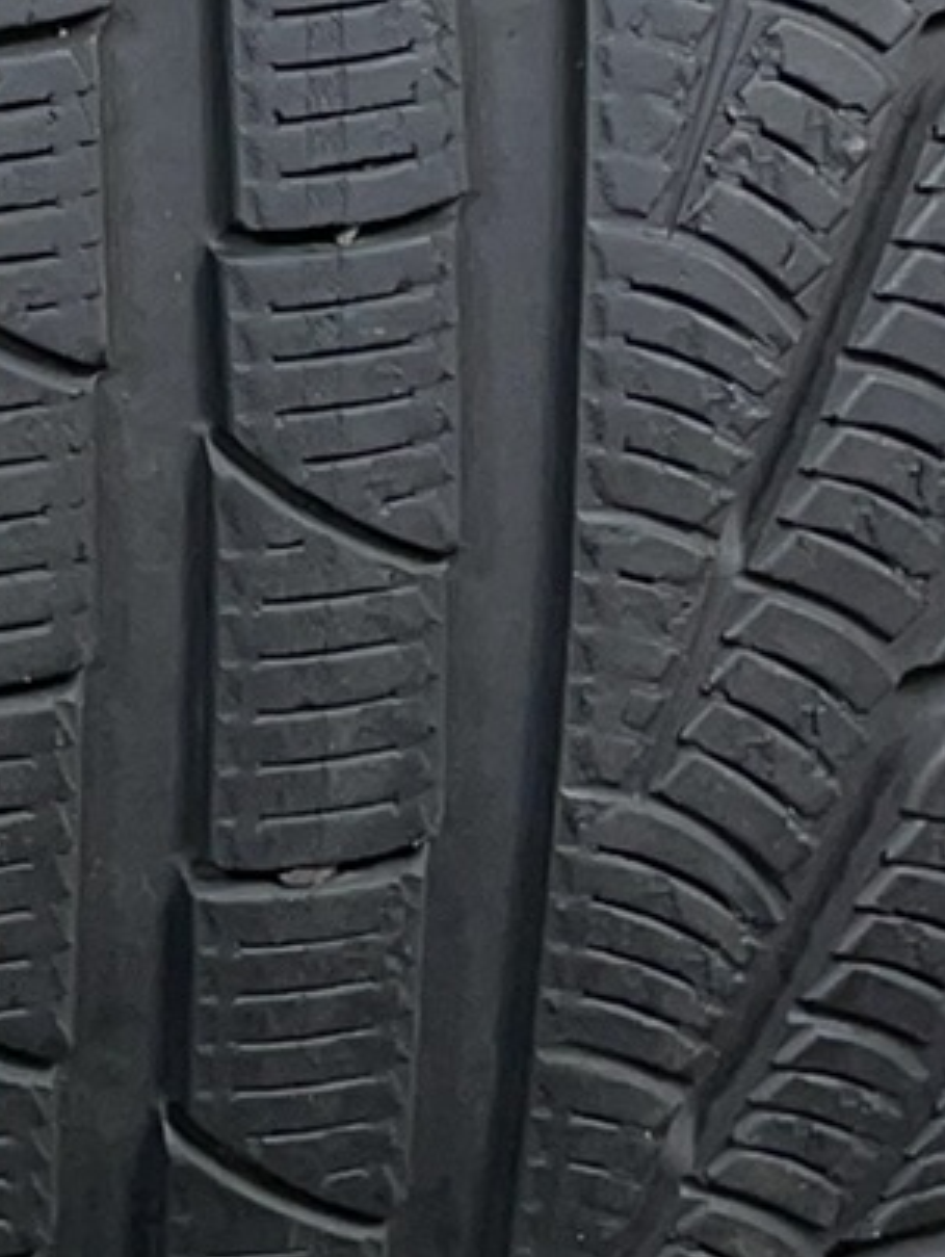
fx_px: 4797
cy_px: -652
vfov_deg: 14.0
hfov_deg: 10.5
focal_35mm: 132
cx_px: -842
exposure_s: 1/218
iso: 32
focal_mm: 4.2
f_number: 1.6
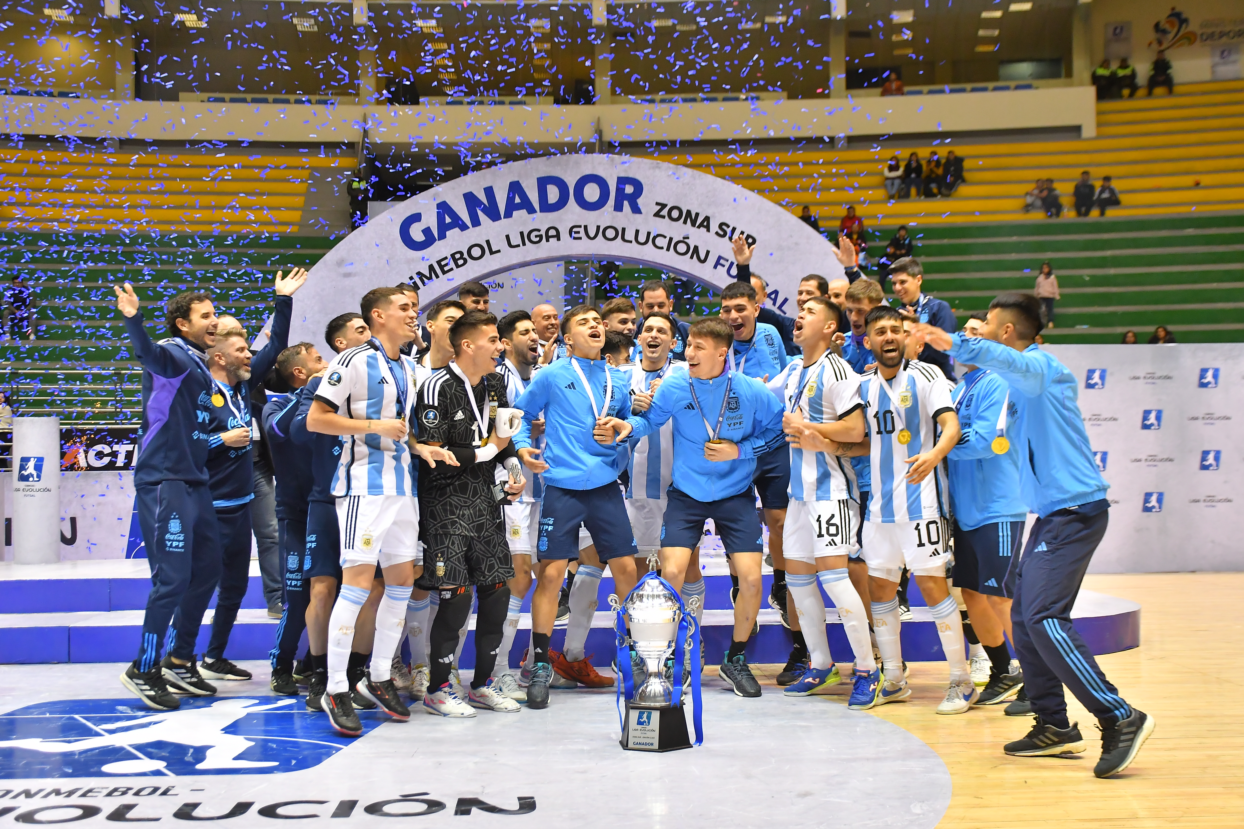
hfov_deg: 43.6
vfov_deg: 29.9
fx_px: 1555
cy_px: 414
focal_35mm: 45
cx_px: 622
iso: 1250
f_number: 4
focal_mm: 30
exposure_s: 1/320
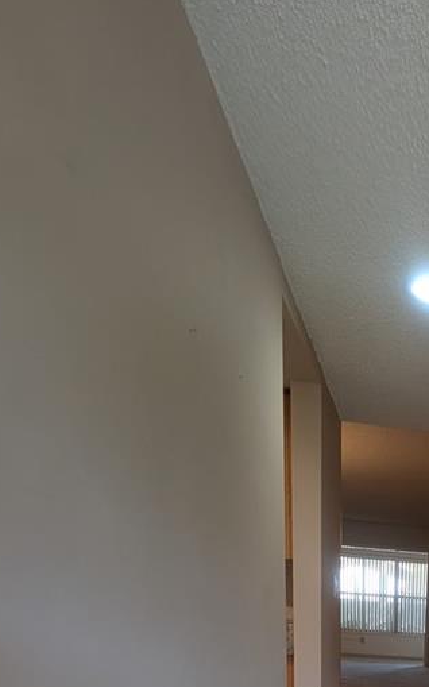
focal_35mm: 30
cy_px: 761
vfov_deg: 46.1
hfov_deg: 33.4
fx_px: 561
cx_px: 524
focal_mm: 2.02
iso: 117
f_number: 1.7
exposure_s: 1/120
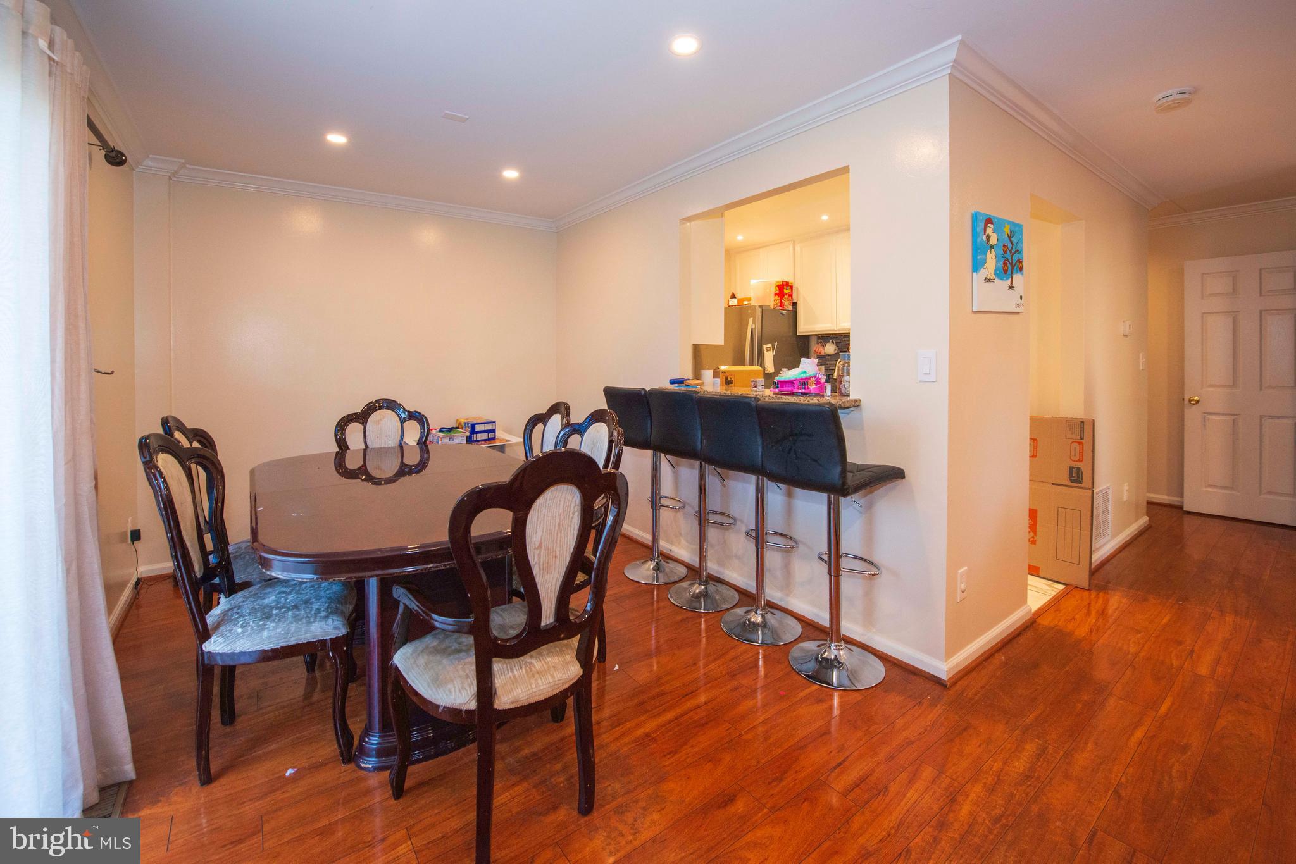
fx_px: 504
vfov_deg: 81.2
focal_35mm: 14
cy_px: 432
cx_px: 648
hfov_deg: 104.2
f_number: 5
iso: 2500
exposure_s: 1/100
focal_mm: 14
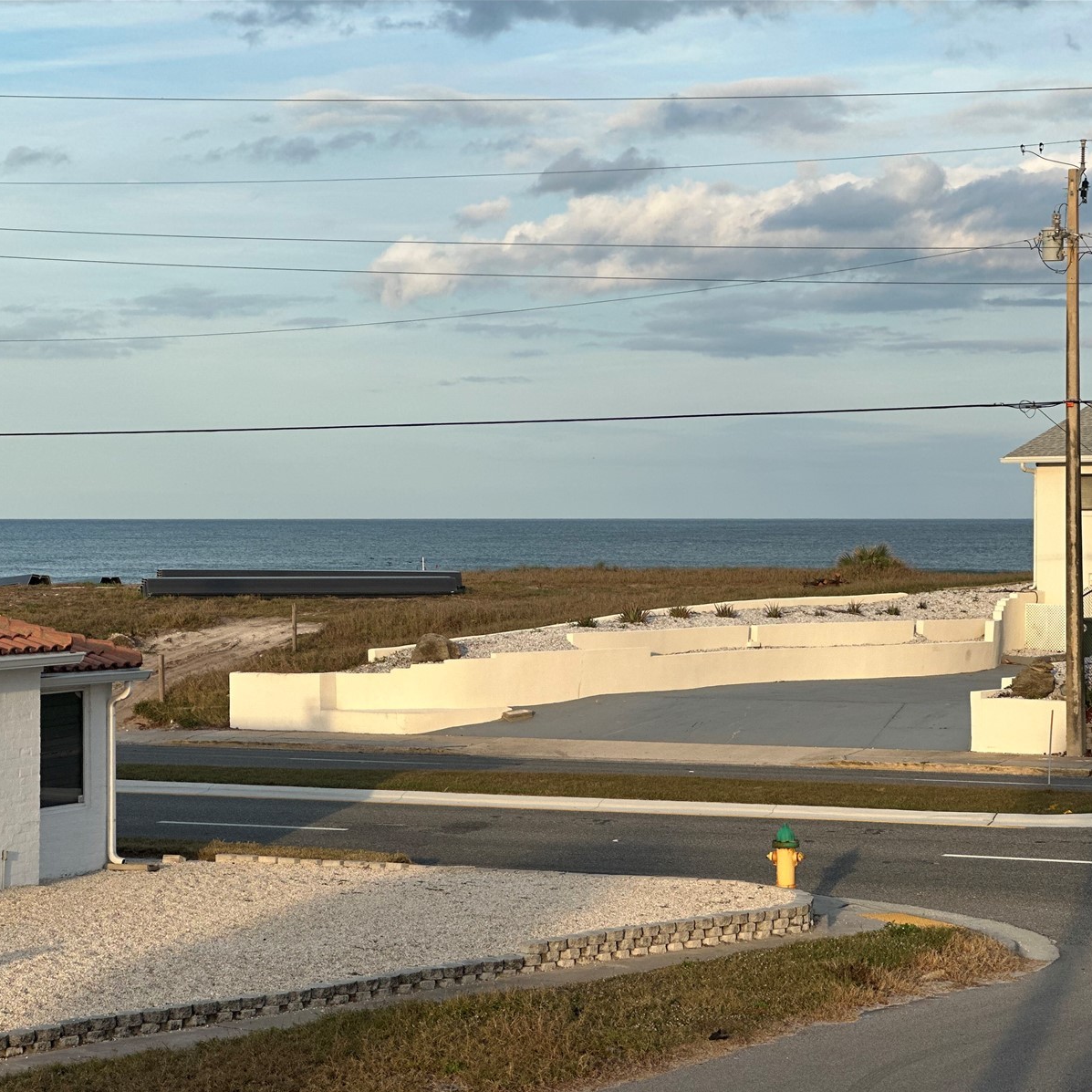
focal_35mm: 91
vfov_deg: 19.1
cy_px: 546
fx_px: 3248
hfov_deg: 19.1
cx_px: 549
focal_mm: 9
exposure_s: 1/323
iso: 32
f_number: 2.8
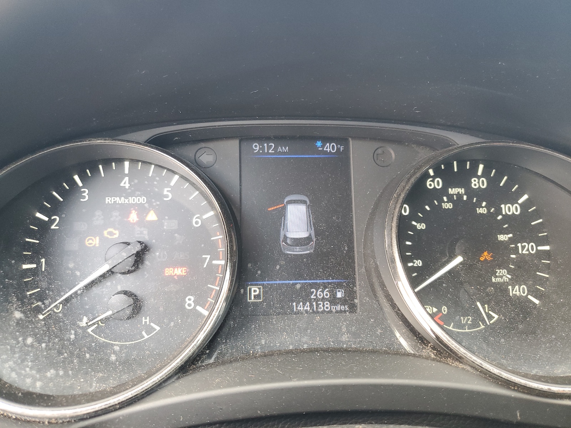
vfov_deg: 53.1
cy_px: 214
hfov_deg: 67.3
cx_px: 286
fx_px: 429
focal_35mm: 26
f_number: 1.5
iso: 106
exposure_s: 1/60.2
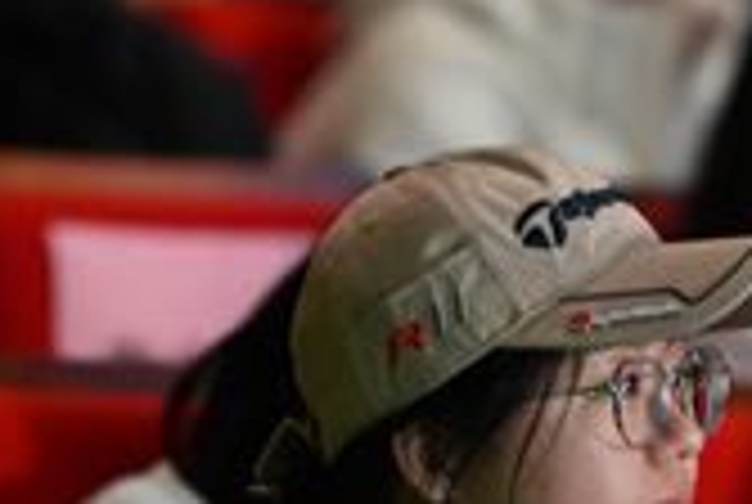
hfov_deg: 2.7
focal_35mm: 765
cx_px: 666
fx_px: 16008
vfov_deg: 1.8
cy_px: 443
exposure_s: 1/13
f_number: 2.8
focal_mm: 200
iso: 6400
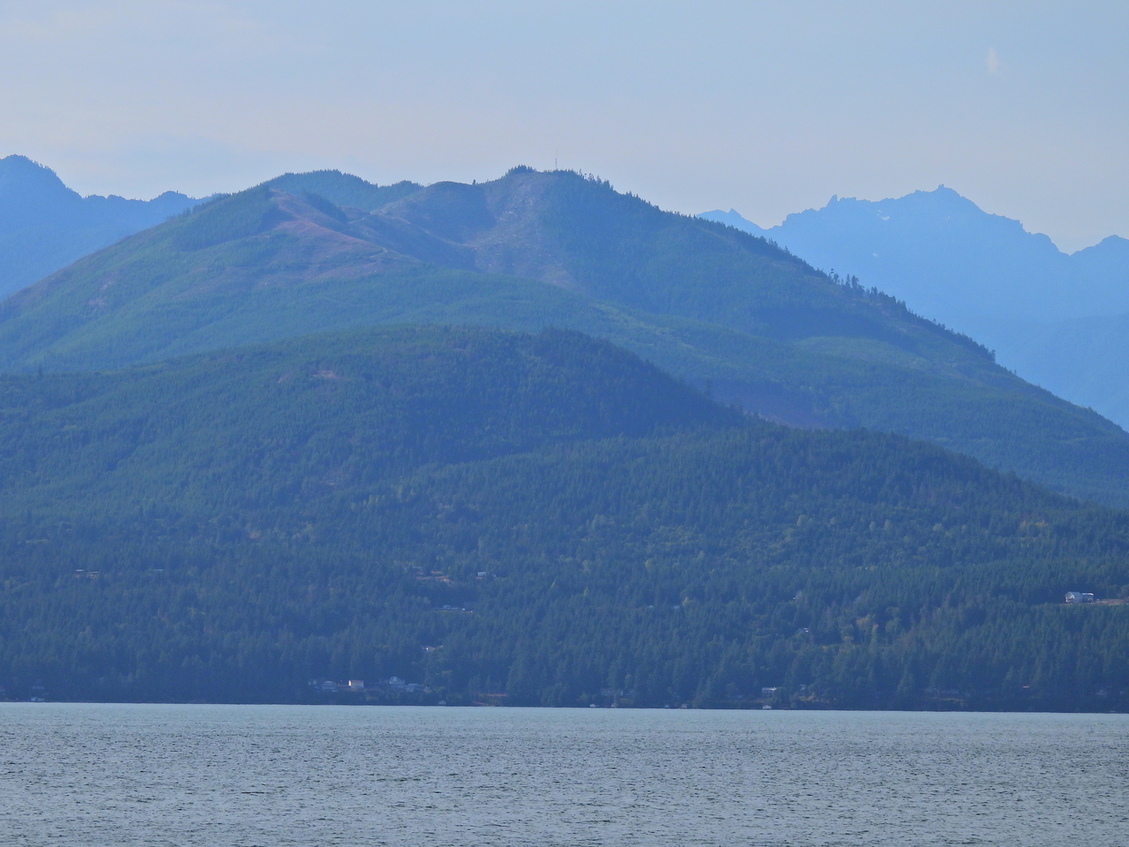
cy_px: 424
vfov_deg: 8.7
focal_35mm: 170
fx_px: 5545
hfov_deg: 11.6
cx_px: 564
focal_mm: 30.3
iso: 100
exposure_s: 1/1600
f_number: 4.5
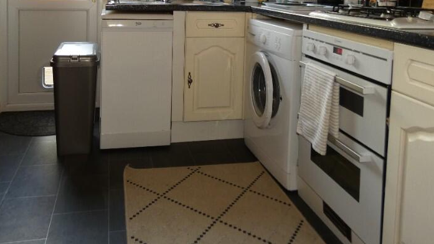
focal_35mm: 32
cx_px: 187
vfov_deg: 33.8
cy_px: 6
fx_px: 368
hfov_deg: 60.8
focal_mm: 3.6
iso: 80
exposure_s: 1/25
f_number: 2.8
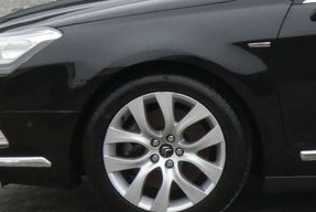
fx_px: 1889
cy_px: 3
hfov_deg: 9.3
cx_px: 497
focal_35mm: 215
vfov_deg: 6.4
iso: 400
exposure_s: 1/80
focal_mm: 10.4
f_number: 5.6
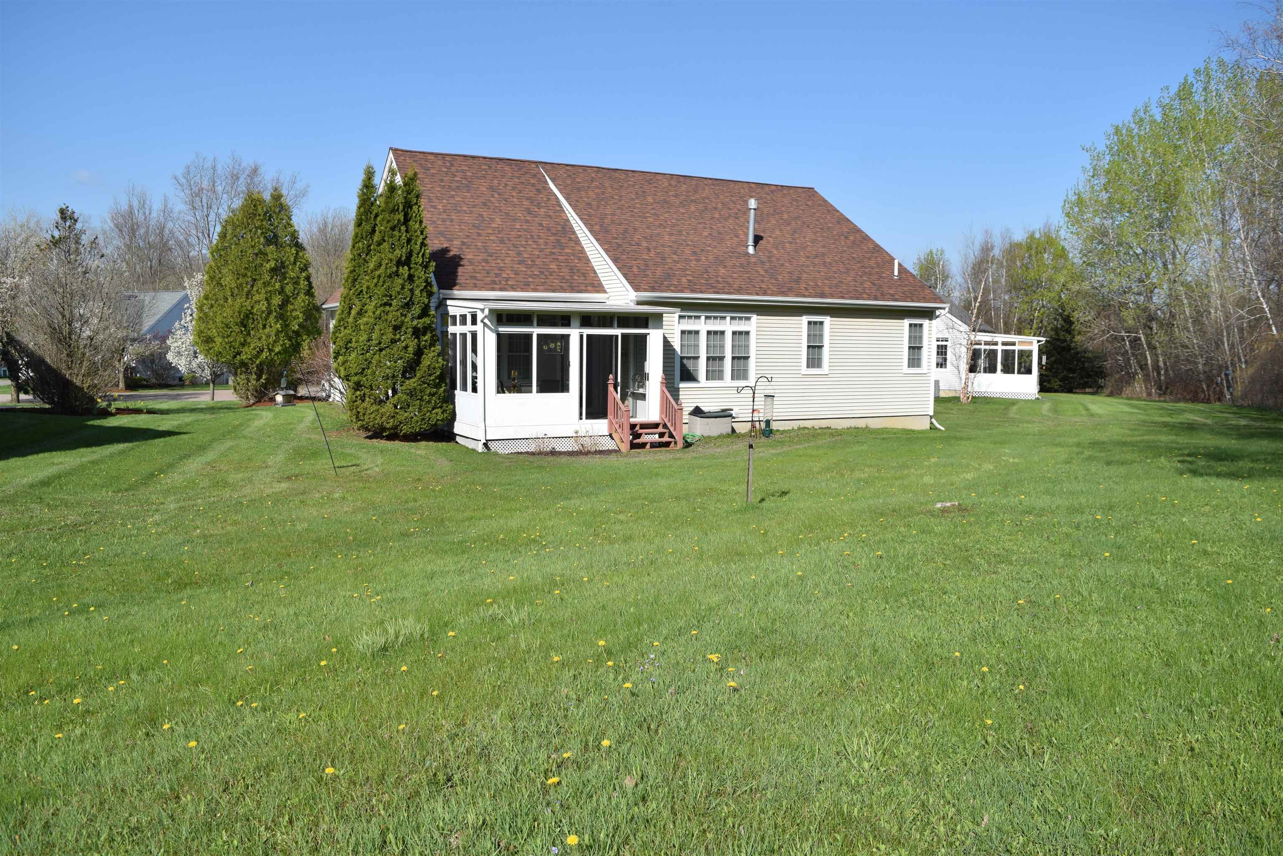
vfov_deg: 47.9
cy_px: 428
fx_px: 962
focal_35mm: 27
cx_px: 642
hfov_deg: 67.4
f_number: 7.1
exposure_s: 1/1000
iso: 200
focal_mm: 18
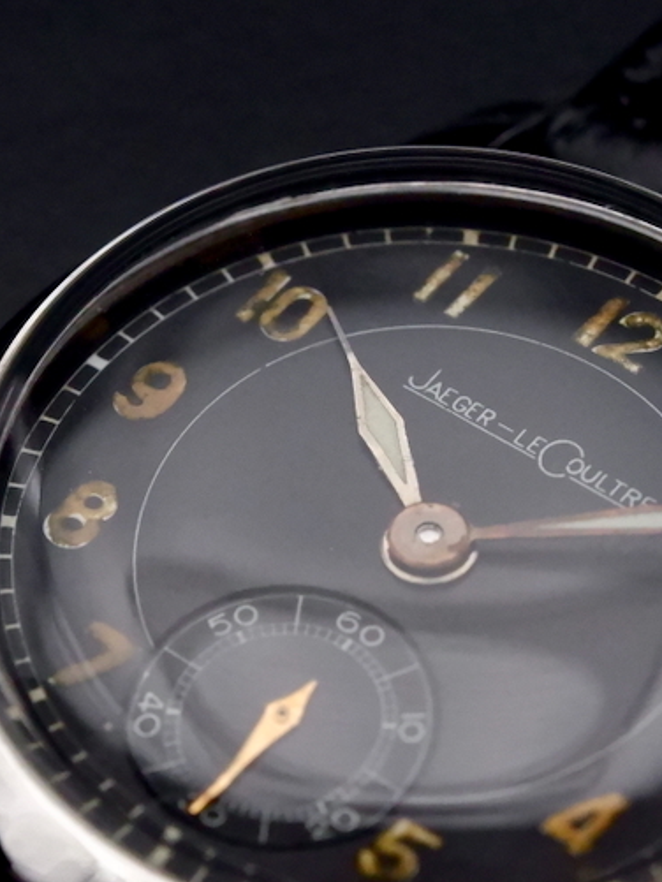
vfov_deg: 13.5
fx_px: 3721
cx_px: 173
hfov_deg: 10.1
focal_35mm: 146
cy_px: 557
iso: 6400
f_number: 8
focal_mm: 37.4
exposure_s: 1/4000
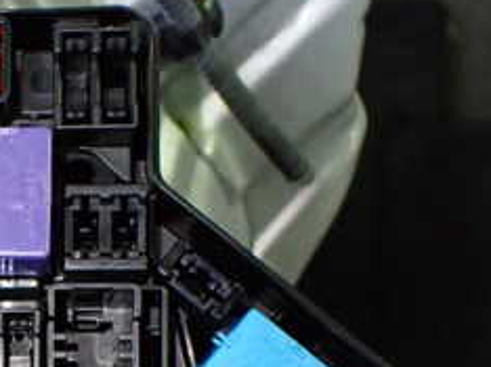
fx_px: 1091
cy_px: 442
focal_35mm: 77
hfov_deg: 23.8
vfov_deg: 18.1
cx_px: -46
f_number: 2.3
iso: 800
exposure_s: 1/125
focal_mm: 5.4
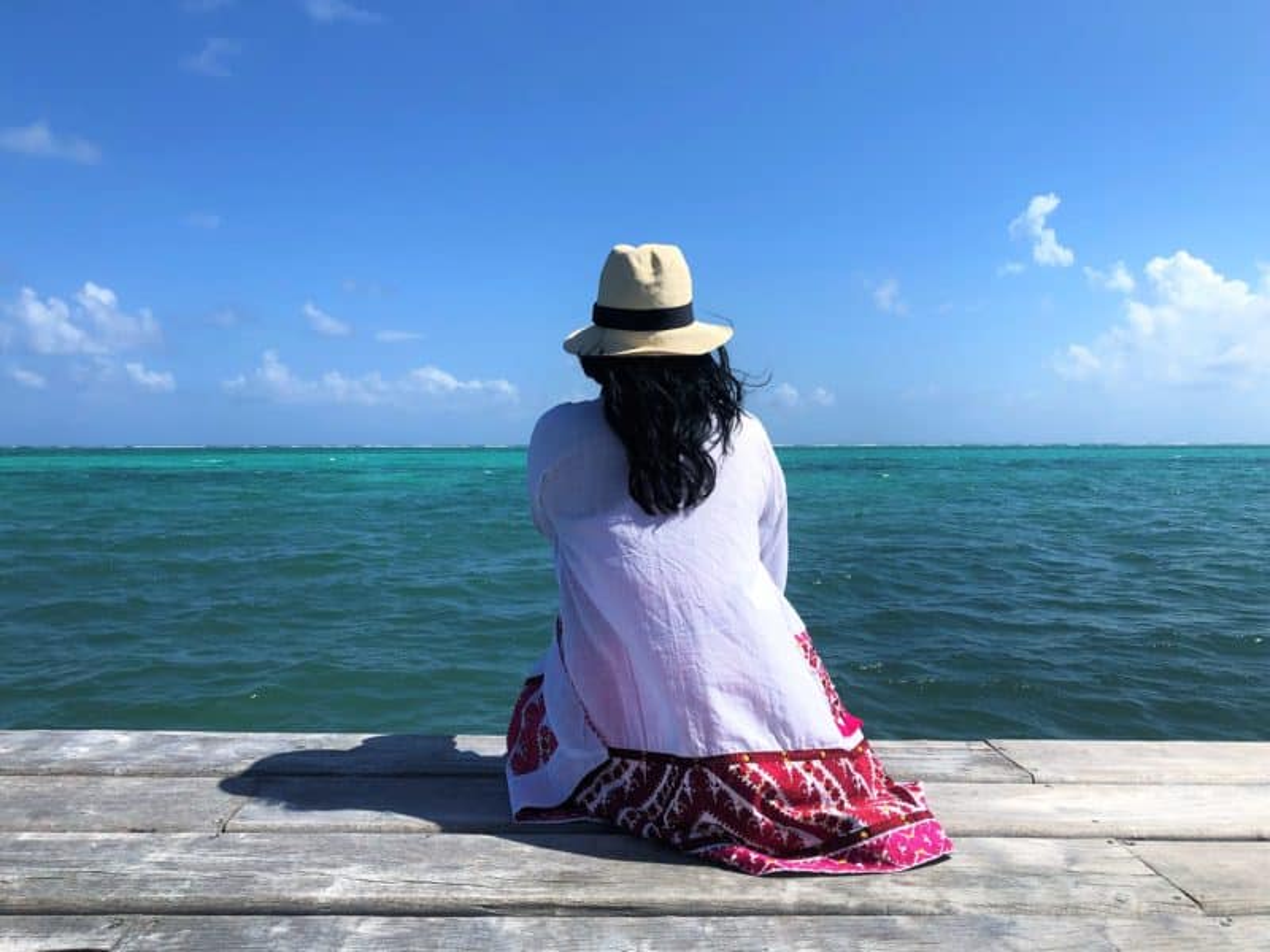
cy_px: 476
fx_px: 1027
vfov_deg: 49.7
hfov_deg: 63.4
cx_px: 635
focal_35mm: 28
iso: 20
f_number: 1.8
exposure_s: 1/3205
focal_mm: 3.99
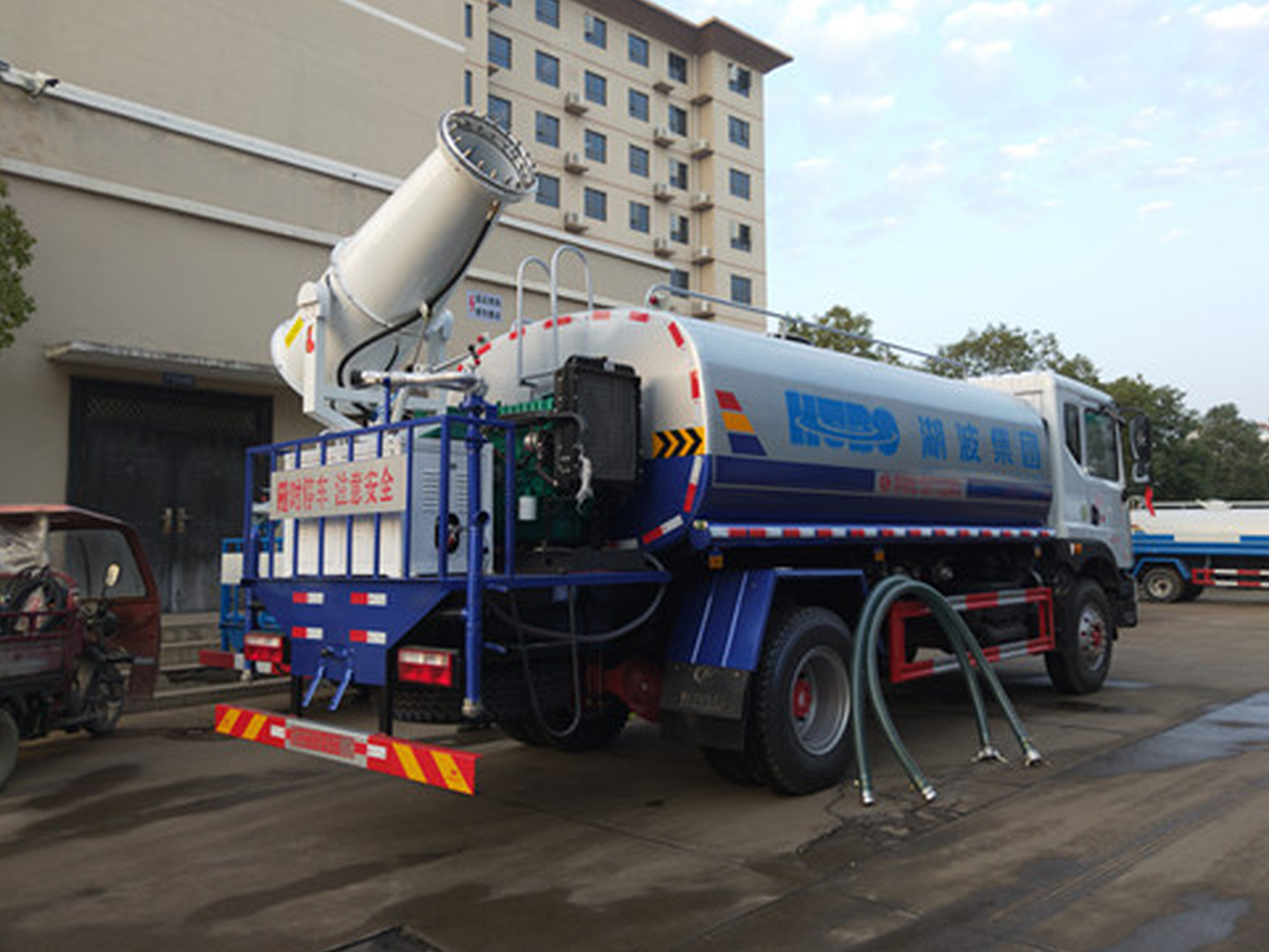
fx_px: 953
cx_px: 657
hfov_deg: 67.3
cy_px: 468
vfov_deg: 53.1
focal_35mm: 26
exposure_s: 1/102
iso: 134
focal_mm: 4.28
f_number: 1.7
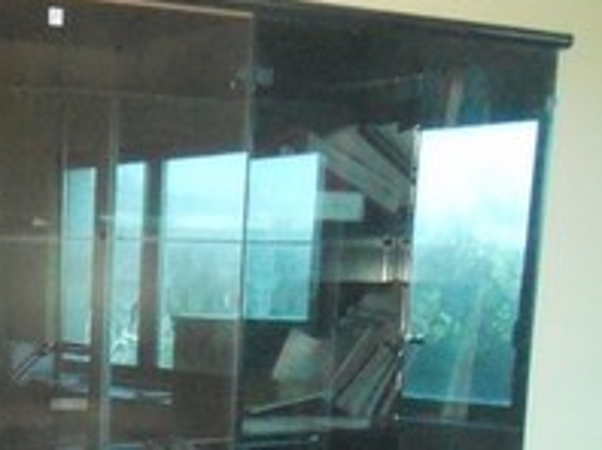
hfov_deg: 22.0
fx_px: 1424
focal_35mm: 82
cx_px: -128
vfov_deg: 16.9
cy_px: 584
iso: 1250
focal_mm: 4.9
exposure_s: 1/25
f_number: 3.2
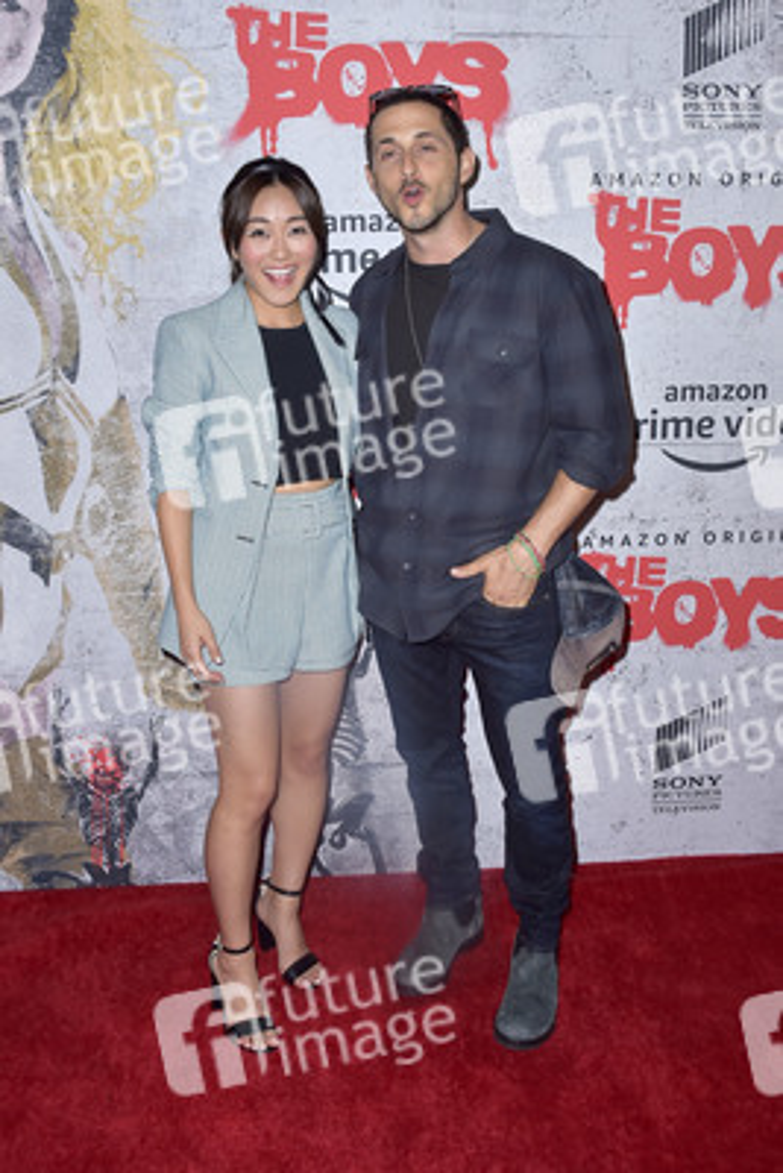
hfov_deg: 41.1
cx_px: 392
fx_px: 1043
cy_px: 586
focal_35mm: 32
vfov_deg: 58.7
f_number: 7.1
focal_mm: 32
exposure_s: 1/250
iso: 320
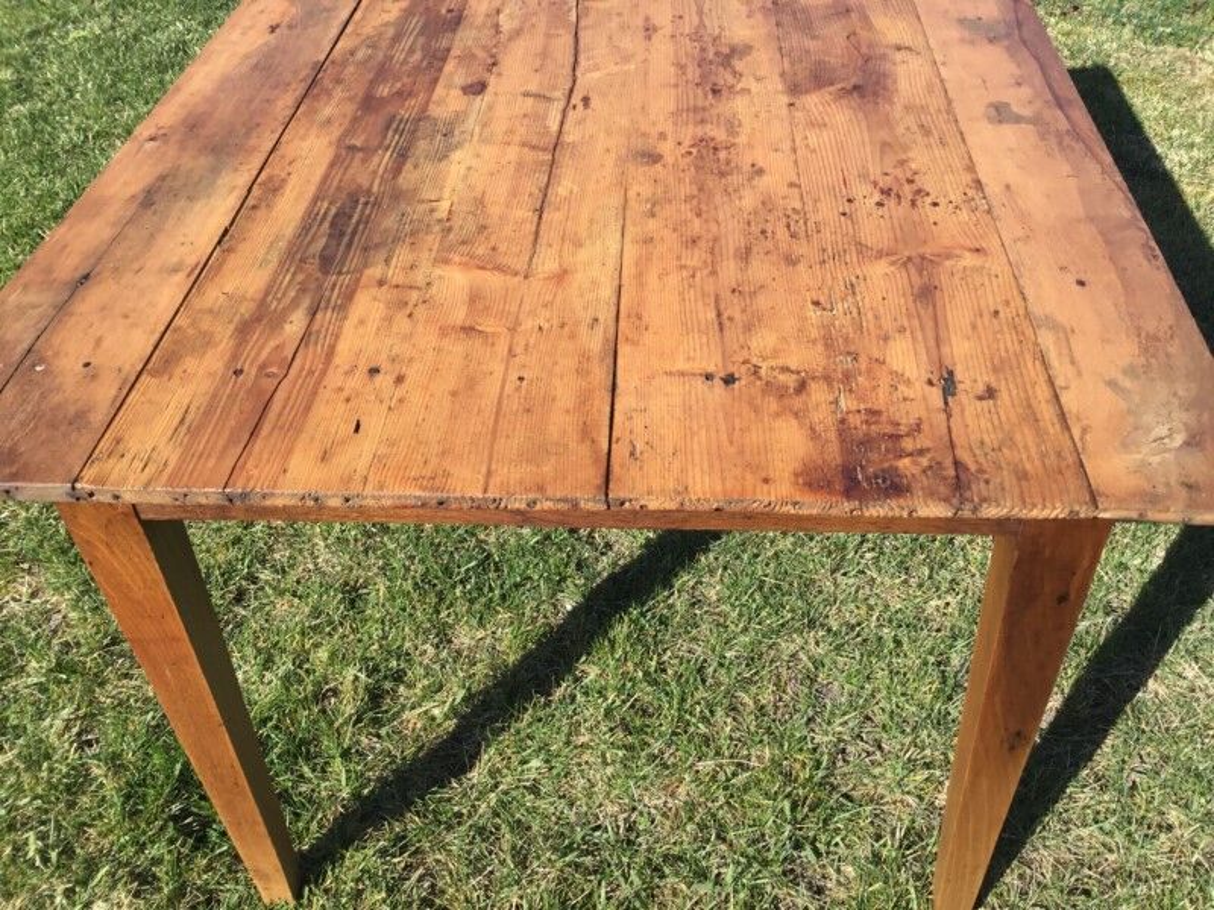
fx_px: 1087
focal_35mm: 31
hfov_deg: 58.4
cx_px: 607
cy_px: 455
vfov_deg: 45.4
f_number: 2.4
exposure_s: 1/595
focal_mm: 3.3
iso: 25
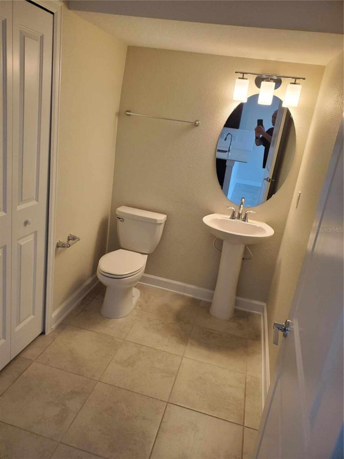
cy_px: 230
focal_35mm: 26
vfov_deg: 67.3
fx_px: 344
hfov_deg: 53.1
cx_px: 172
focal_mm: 4.3
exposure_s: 1/120
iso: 200
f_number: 2.4
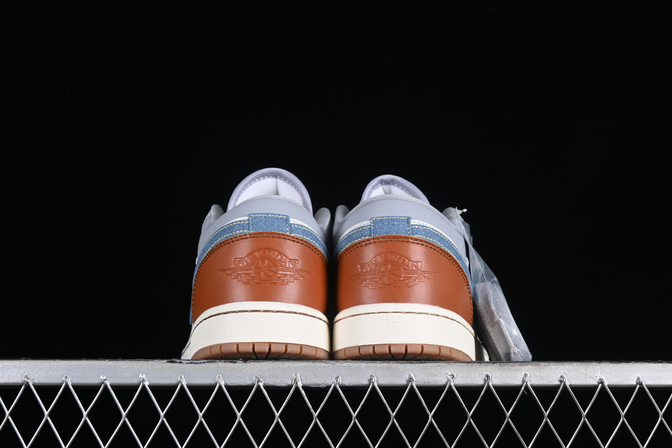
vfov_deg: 18.2
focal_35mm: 75
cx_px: 336
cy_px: 224
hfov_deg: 27.0
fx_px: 1400
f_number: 7.1
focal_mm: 50
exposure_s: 1/80
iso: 160
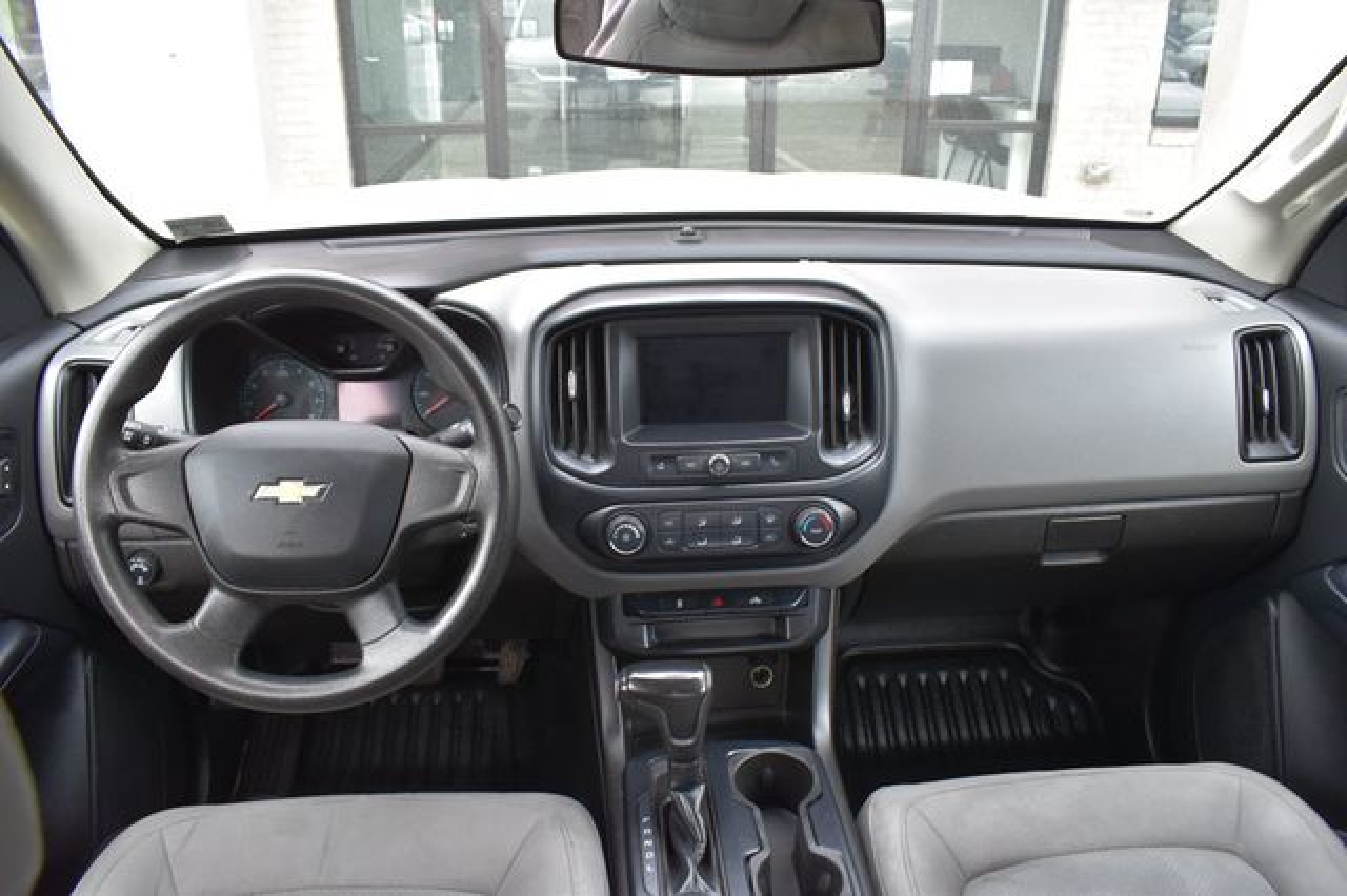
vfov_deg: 47.9
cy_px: 448
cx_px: 674
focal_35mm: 27
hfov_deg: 67.4
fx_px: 1010
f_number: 8
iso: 400
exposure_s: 1/60
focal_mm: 18
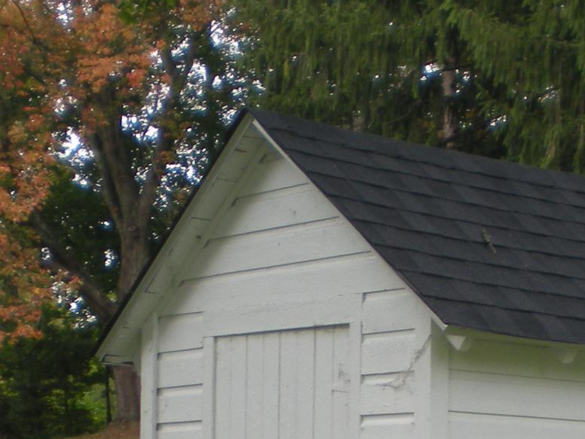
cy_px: 531
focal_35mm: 101
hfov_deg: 19.4
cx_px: 398
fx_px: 1707
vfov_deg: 14.2
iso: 64
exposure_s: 1/136
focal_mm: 6.3
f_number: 3.1
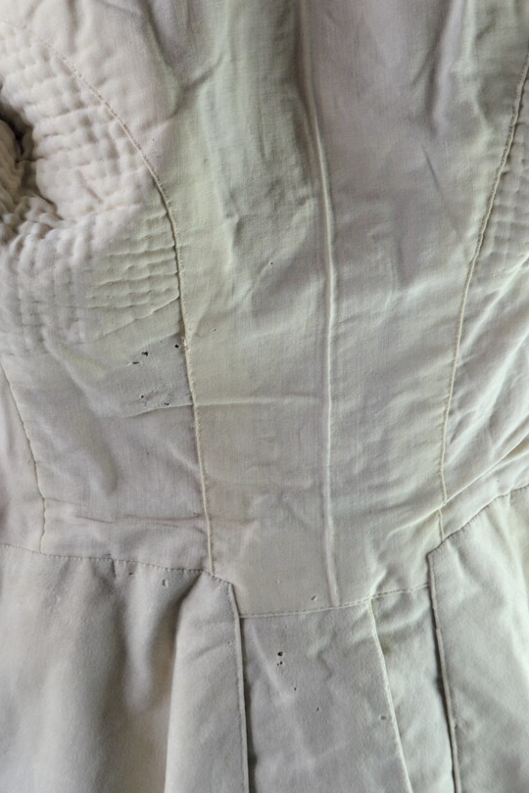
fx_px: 1697
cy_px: 193
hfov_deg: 17.7
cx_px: 247
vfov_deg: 26.0
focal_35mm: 77
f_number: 4.2
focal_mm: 26
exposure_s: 1/40
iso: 400
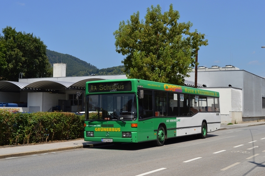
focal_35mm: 51
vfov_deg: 26.4
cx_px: 132
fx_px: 375
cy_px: 88
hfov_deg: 38.9
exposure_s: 1/250
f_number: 8
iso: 100
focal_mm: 34
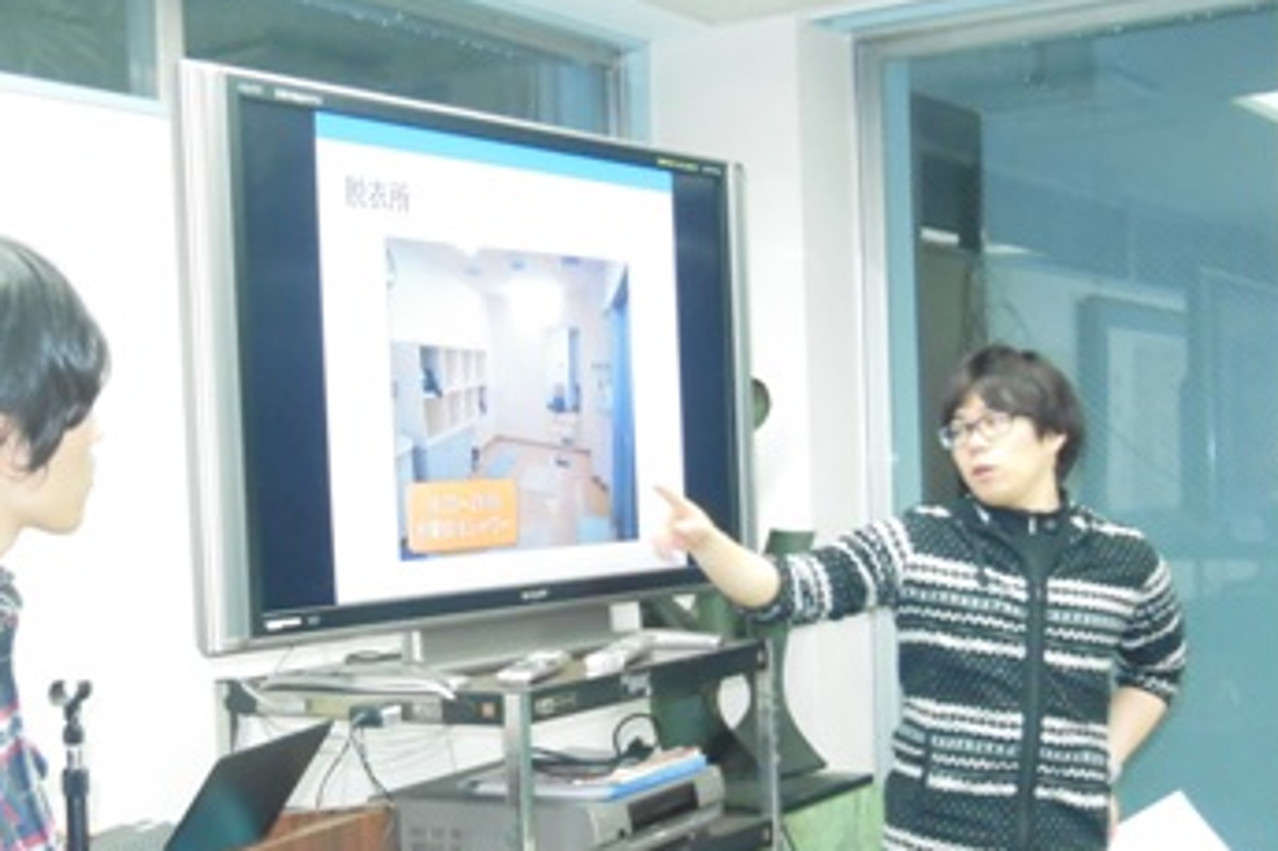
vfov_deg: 22.1
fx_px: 2164
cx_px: 457
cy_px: 606
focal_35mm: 61
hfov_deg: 32.7
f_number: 4.4
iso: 1250
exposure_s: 1/30
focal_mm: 8
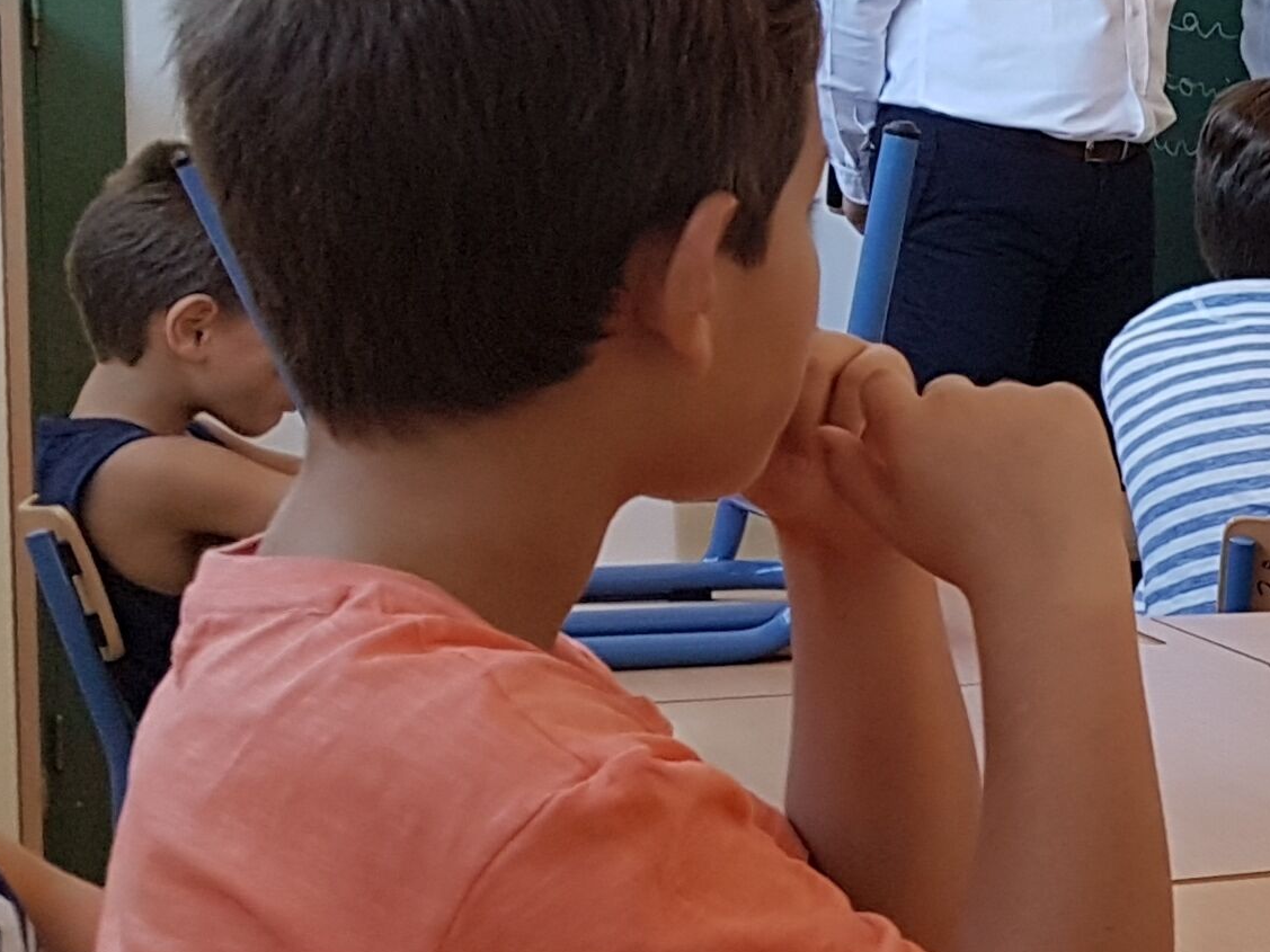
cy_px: 464
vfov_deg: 15.9
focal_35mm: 93
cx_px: 2194
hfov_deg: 17.6
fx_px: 3412
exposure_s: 1/50
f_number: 1.7
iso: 50
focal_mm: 4.2
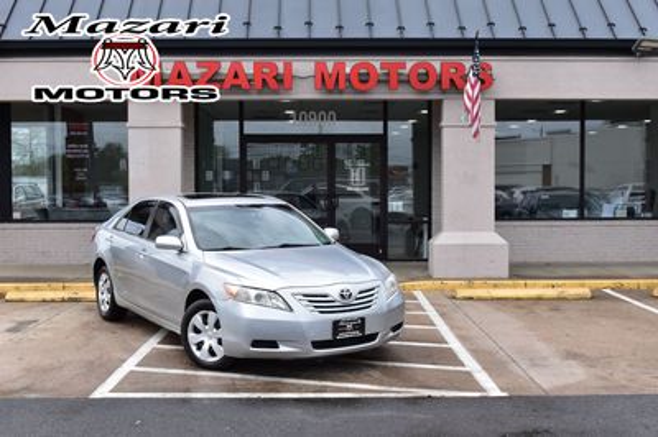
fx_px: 822
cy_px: 218
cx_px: 329
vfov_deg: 29.8
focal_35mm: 45
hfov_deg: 43.6
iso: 400
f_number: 11
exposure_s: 1/400
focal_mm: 30
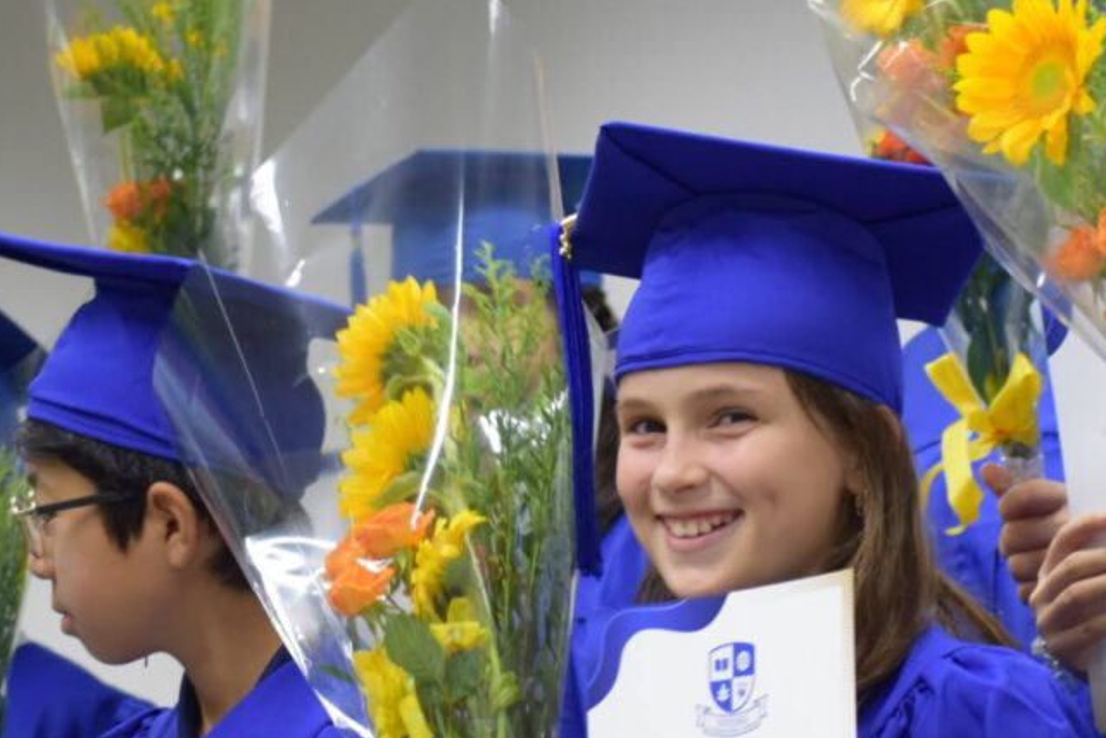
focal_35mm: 132
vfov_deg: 10.4
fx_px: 4051
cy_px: 534
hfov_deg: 15.5
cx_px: 706
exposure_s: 1/60
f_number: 4
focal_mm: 55
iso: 1600
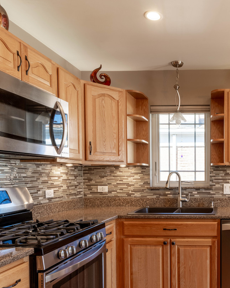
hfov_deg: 41.5
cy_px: 186
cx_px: 214
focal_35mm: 32
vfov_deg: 54.8
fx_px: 272
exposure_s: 1/20
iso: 160
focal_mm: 17
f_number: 13
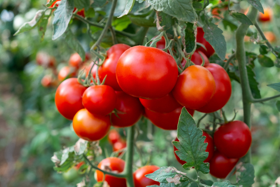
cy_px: 94
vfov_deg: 18.0
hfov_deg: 26.6
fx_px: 591
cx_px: 140
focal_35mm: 76
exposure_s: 1/250
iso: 400
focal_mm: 50.5
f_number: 4.5
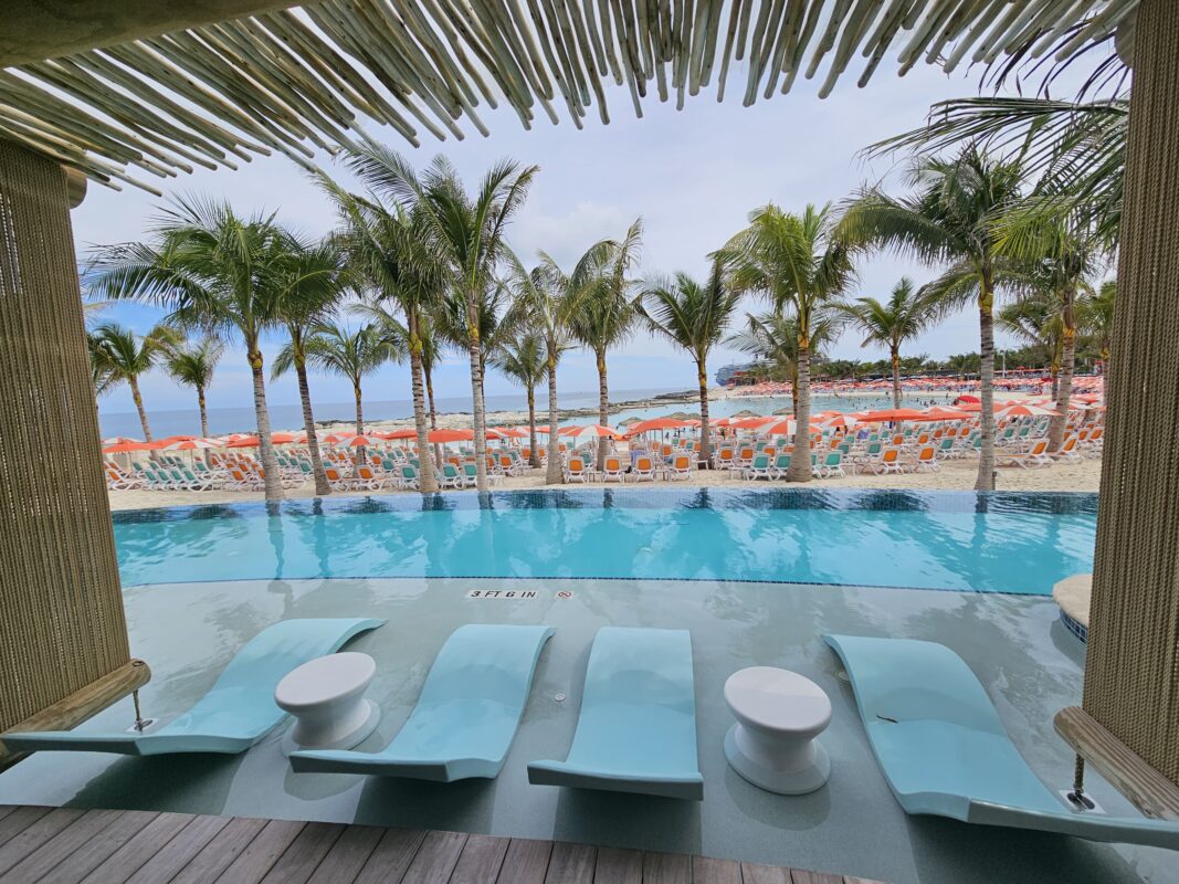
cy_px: 442
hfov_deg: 106.2
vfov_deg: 89.9
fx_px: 443
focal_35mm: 13
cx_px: 590
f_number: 2.2
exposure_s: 1/2782
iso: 50
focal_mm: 2.2
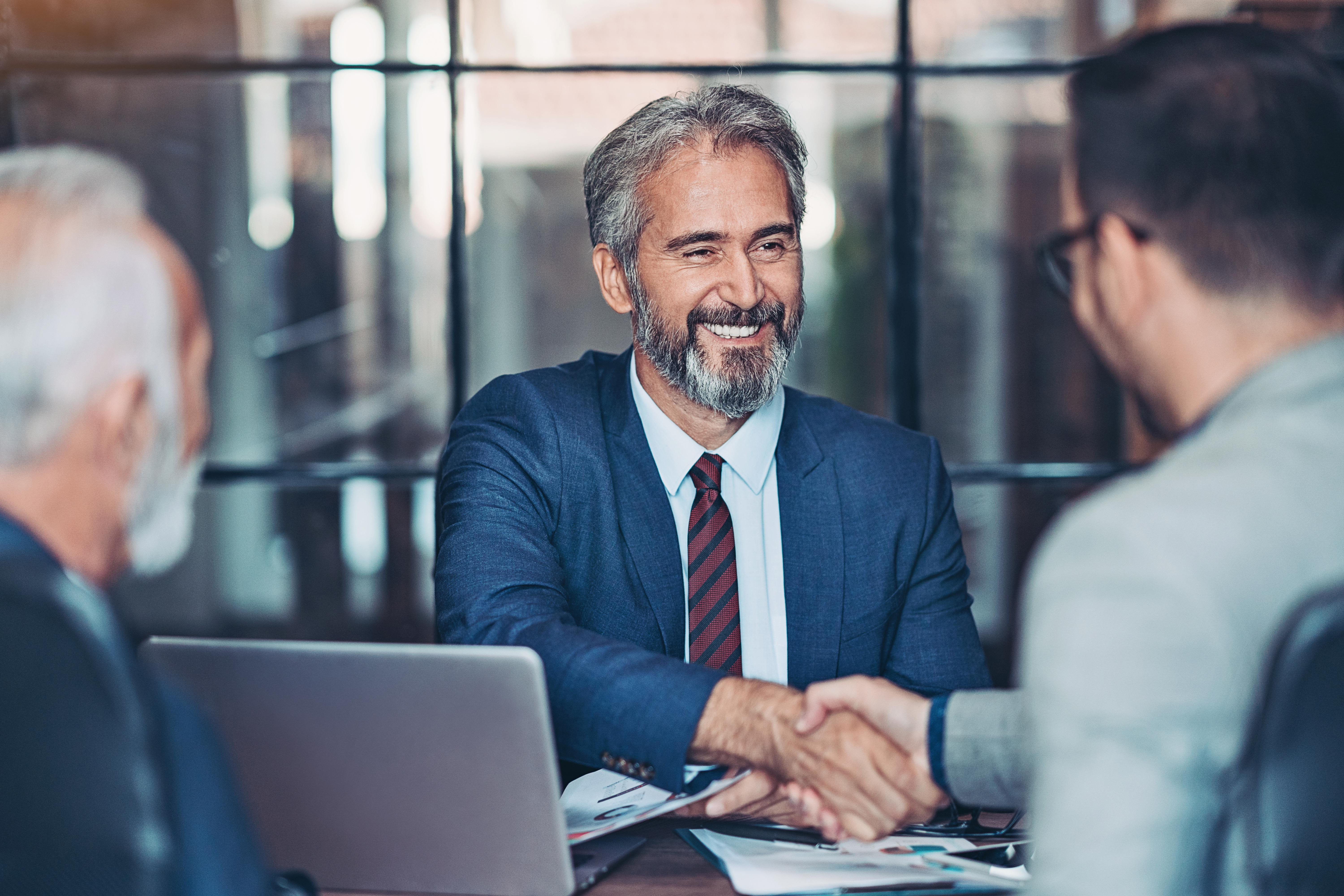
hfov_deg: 23.9
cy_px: 448
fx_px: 3173
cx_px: 672
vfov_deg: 16.1
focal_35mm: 85
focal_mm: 85
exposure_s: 1/400
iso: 800
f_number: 1.6
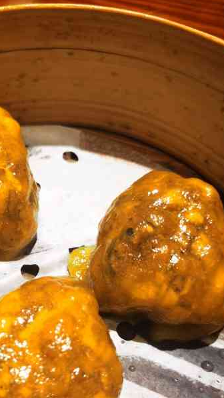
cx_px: 19
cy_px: 272
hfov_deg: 25.1
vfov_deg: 43.8
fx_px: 486
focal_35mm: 46
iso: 125
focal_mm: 5.56
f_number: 1.6
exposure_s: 1/50
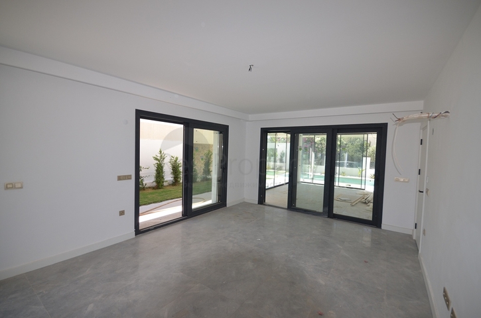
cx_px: 240
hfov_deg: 100.5
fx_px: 200
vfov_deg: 77.1
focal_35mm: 15
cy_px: 159
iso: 400
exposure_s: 1/200
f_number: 7.1
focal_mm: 10
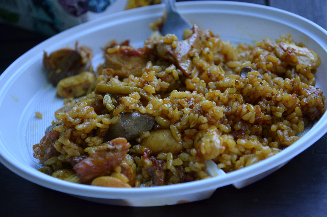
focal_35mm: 75
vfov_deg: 18.1
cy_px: 108
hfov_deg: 27.0
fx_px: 680
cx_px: 164
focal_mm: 50
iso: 500
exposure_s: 1/60
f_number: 5
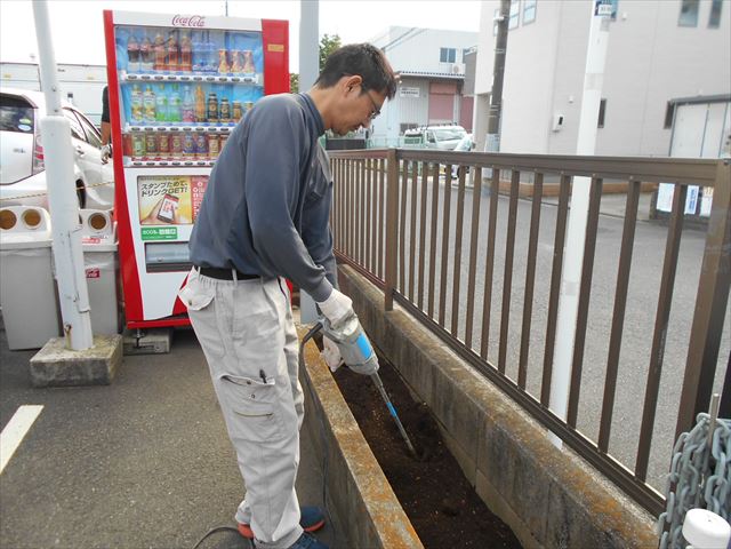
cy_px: 274
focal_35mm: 26
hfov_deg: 67.3
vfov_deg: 53.1
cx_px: 366
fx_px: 549
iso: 100
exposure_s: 1/250
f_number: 3.2
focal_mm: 4.6
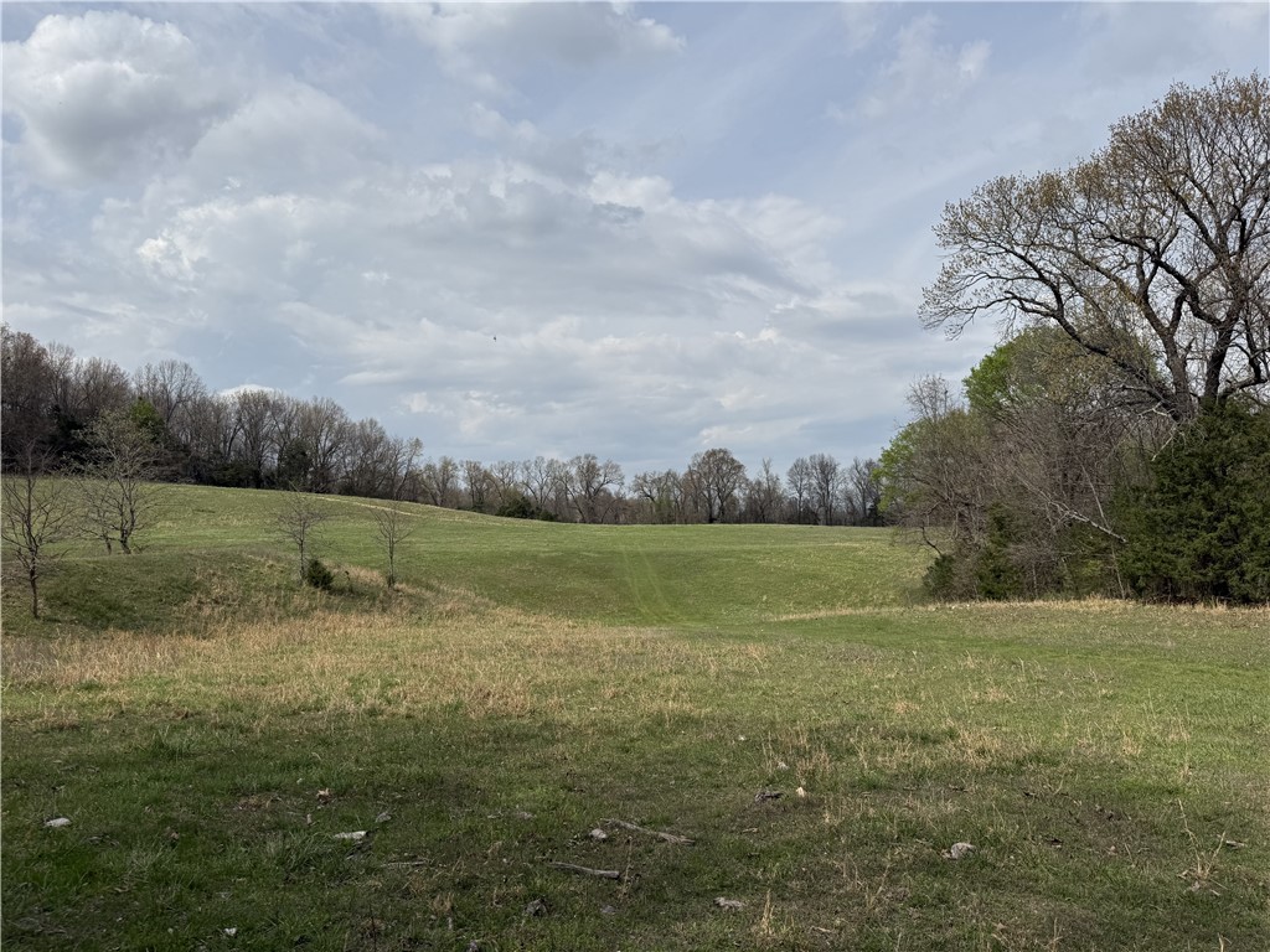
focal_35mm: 24
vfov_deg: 56.8
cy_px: 476
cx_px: 635
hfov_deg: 71.6
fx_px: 881
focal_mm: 6.76
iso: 80
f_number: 1.78
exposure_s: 1/8130
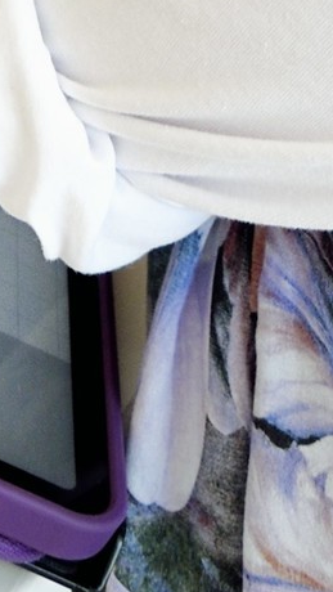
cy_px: -792
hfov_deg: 6.5
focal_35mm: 186
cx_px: 220
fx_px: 2918
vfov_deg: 10.2
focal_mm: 34
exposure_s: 1/200
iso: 800
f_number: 9
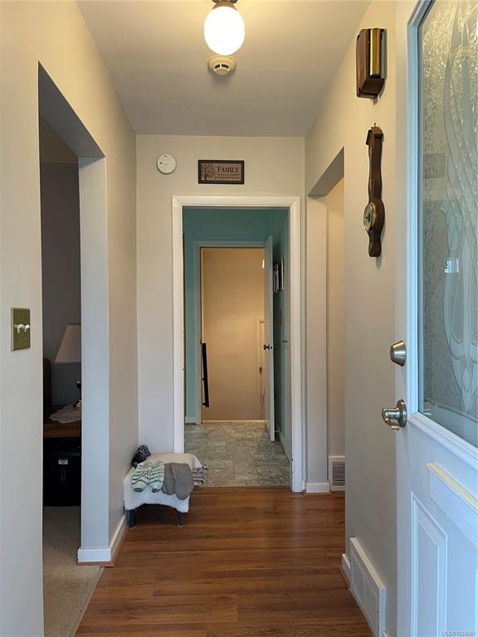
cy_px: 318
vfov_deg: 69.4
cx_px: 239
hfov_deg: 54.9
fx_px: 460
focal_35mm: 25
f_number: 1.6
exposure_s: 1/60
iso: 200
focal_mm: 5.1
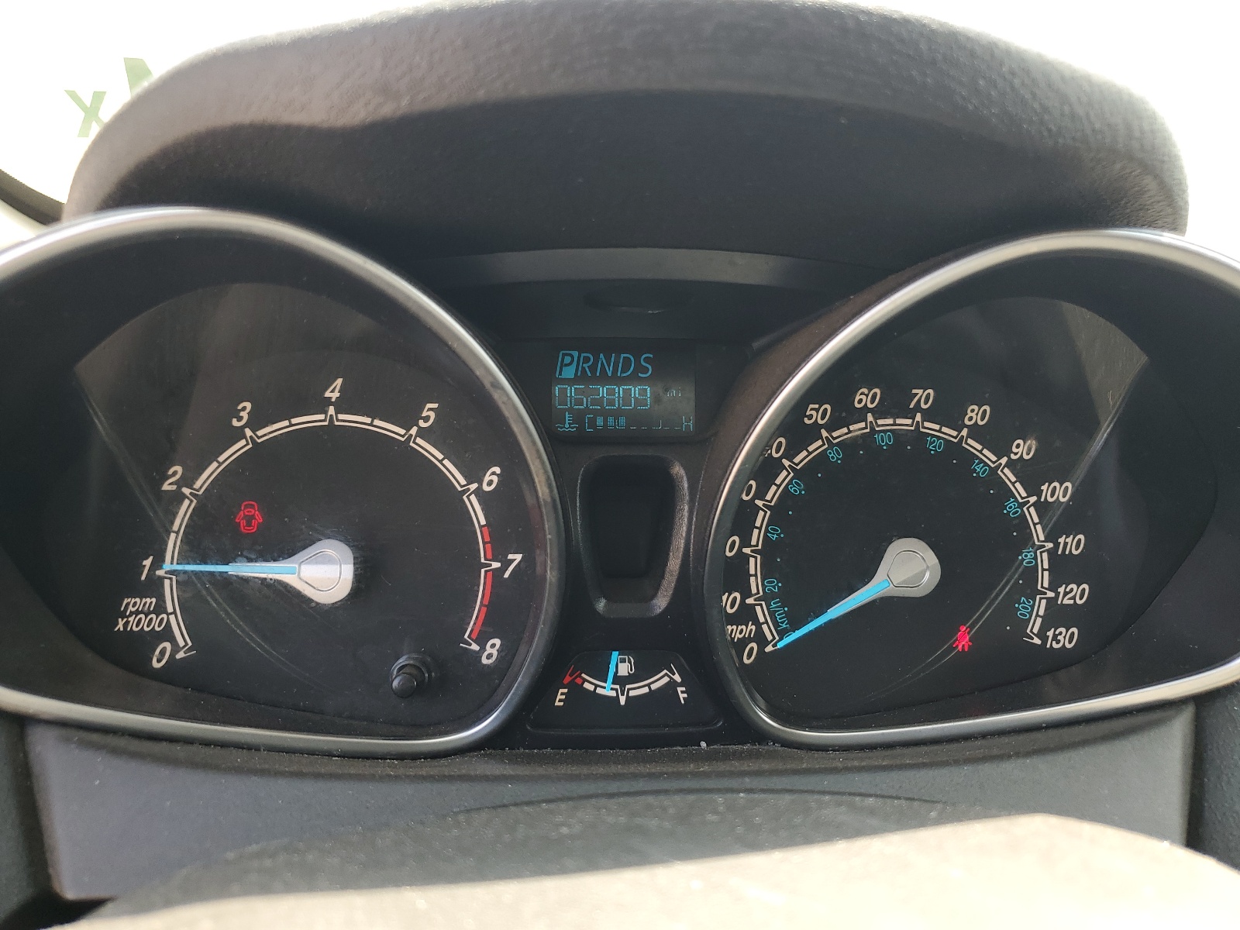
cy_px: 465
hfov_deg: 67.3
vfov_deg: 53.1
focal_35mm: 26
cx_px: 620
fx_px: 931
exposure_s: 1/238
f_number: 1.5
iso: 50
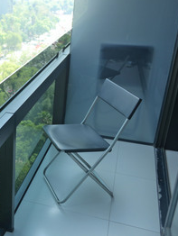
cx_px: 15
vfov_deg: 42.9
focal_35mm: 44
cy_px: 117
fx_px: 301
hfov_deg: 31.3
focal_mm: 20
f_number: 6.3
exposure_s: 1/320
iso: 400
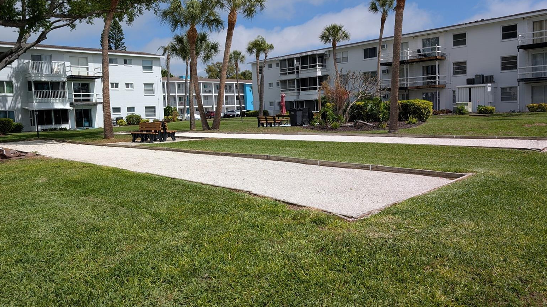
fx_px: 392
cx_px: 278
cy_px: 143
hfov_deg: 69.9
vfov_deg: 42.9
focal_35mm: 27
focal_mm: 6.9
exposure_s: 1/1845
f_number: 1.68
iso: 21
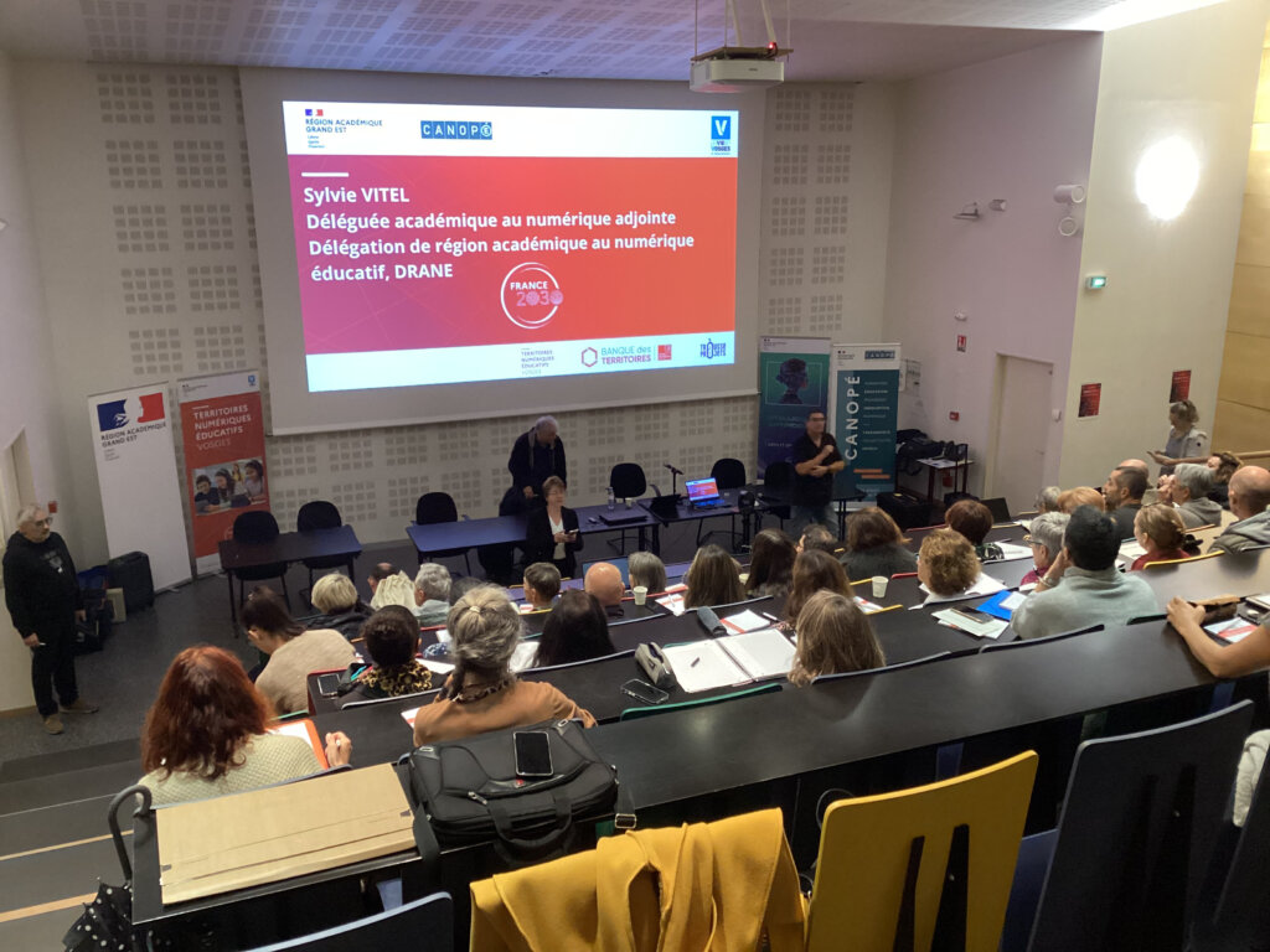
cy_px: 476
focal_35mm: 31
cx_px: 635
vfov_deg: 45.4
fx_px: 1137
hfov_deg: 58.4
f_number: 2.4
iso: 320
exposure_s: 1/33
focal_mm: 3.3
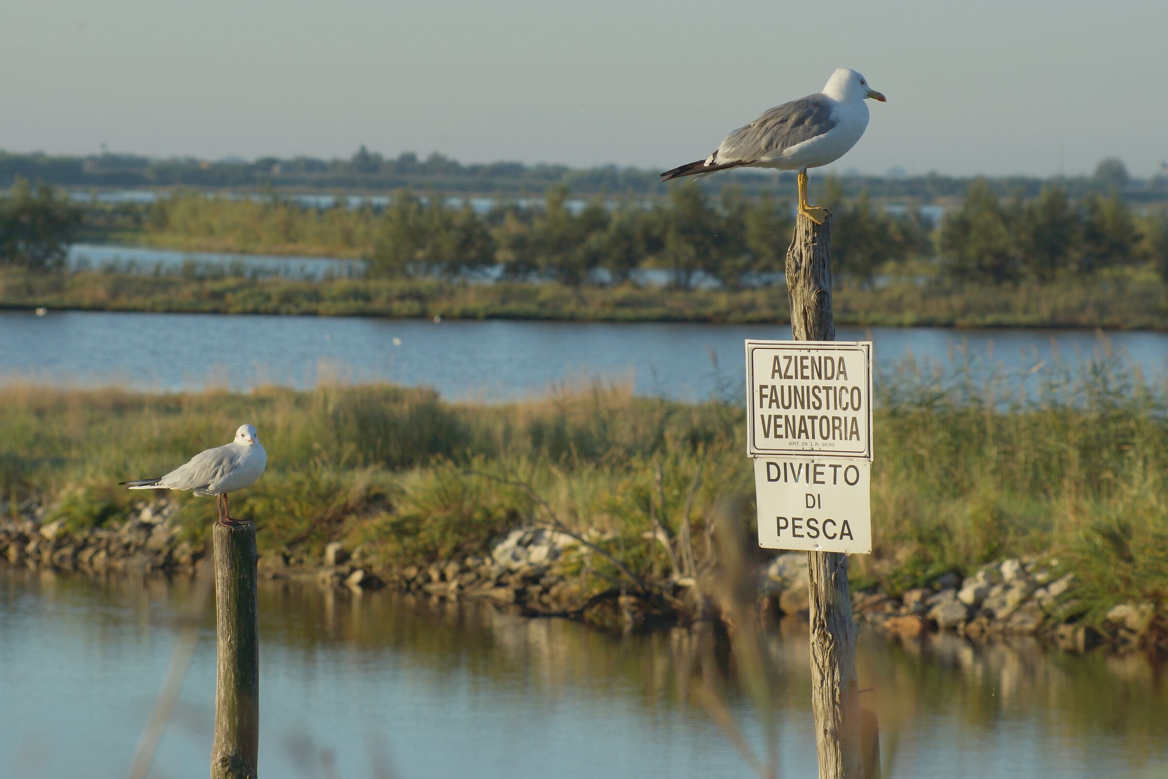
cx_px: 584
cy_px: 390
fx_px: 7299
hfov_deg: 9.1
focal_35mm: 225
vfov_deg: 6.1
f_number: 9
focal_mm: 150
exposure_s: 1/250
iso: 100
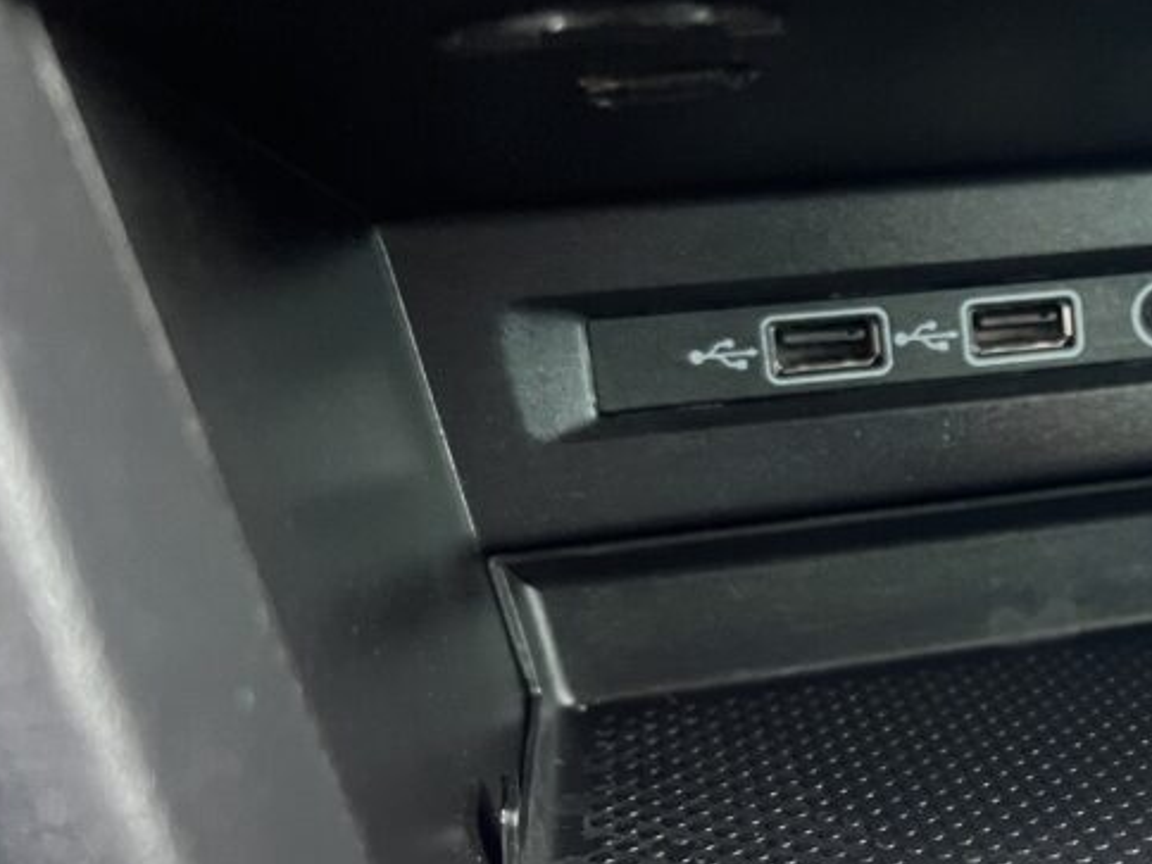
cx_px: 1152
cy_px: 597
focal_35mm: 55
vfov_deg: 26.4
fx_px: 1830
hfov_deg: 32.2
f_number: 1.5
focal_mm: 5.7
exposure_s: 1/60
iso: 500
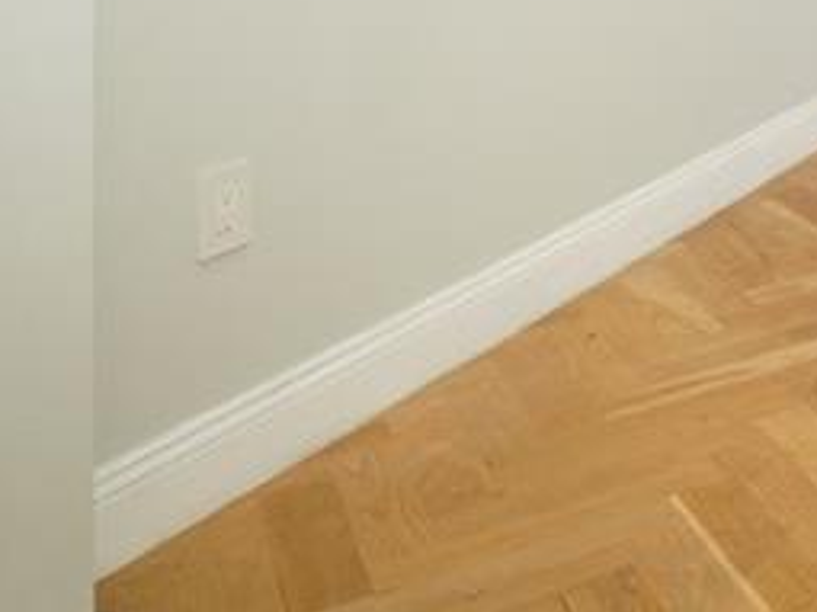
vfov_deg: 22.0
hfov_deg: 20.3
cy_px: -240
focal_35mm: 58
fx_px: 1368
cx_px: 1554
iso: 640
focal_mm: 10
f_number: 4.5
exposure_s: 1/125
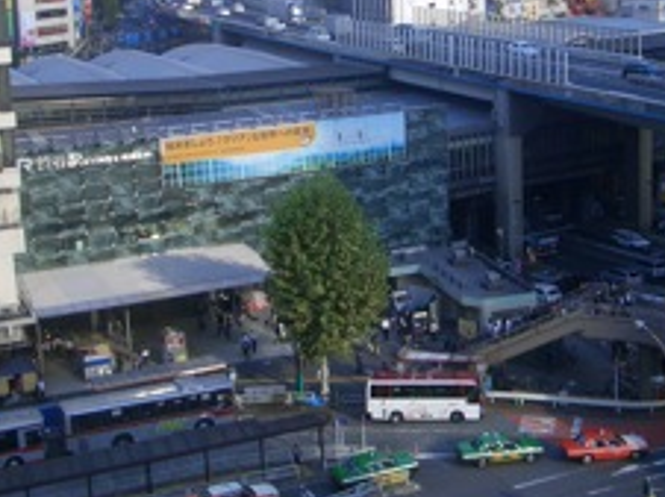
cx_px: 444
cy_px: 100
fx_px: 1190
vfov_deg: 23.3
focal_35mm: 62
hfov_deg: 31.0
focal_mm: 5.8
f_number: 4.3
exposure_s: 1/200
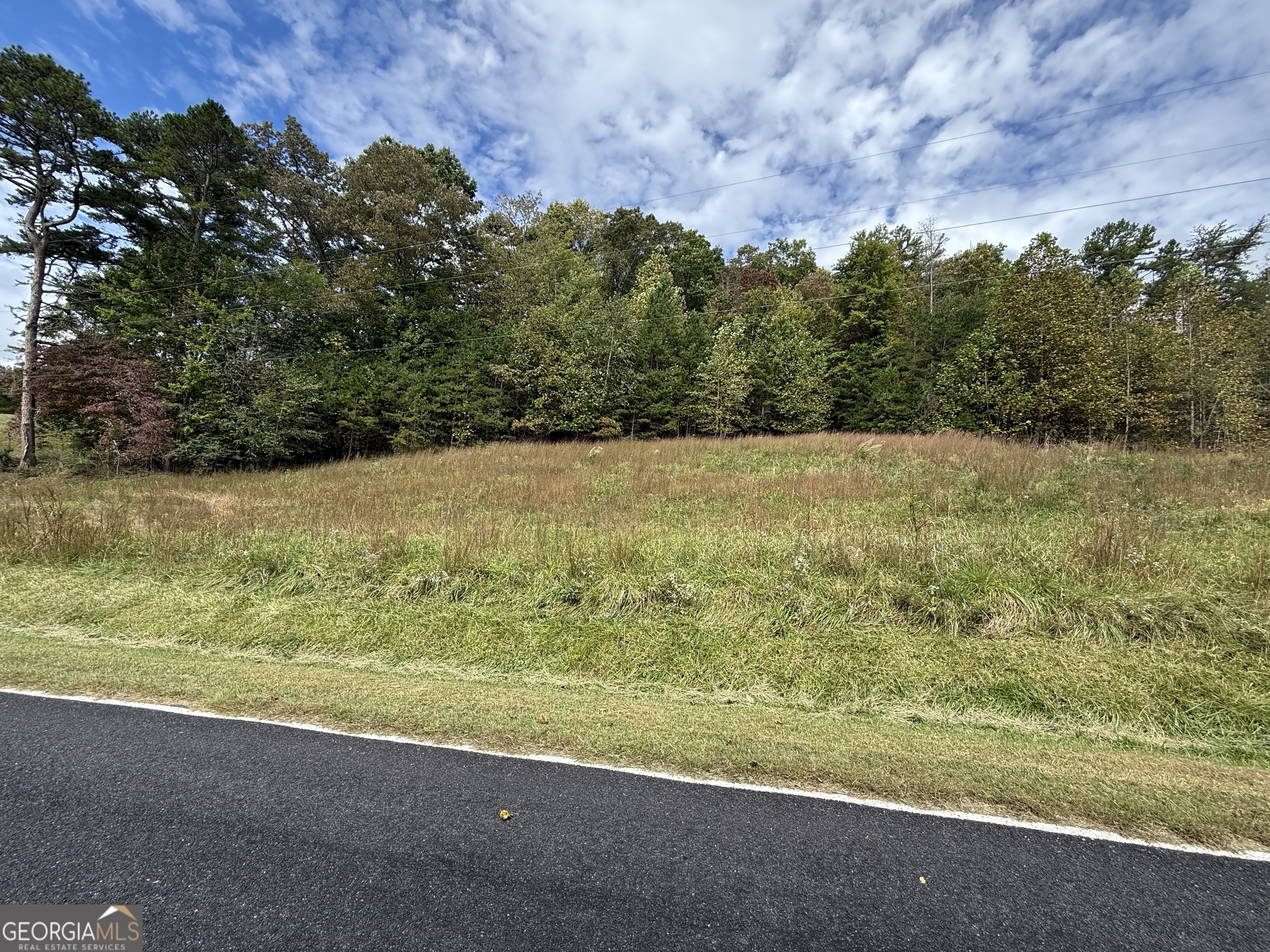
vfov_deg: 85.7
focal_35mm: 14
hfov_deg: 102.1
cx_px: 635
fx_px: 514
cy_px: 476
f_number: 2.2
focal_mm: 2.22
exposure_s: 1/853
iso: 50
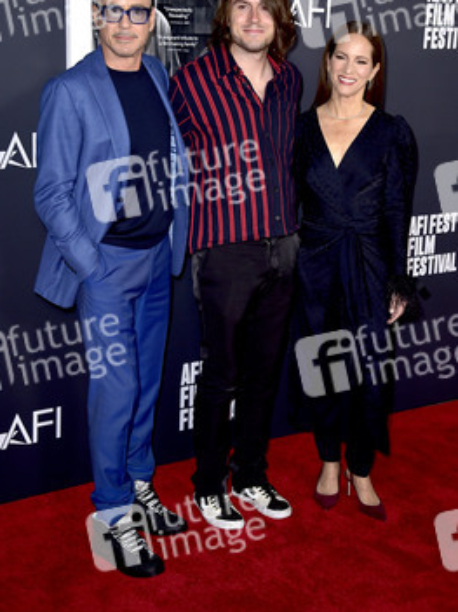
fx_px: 1006
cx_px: 227
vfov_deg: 33.8
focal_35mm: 57
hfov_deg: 25.6
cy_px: 269
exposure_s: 1/200
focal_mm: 52
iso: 500
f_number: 6.3
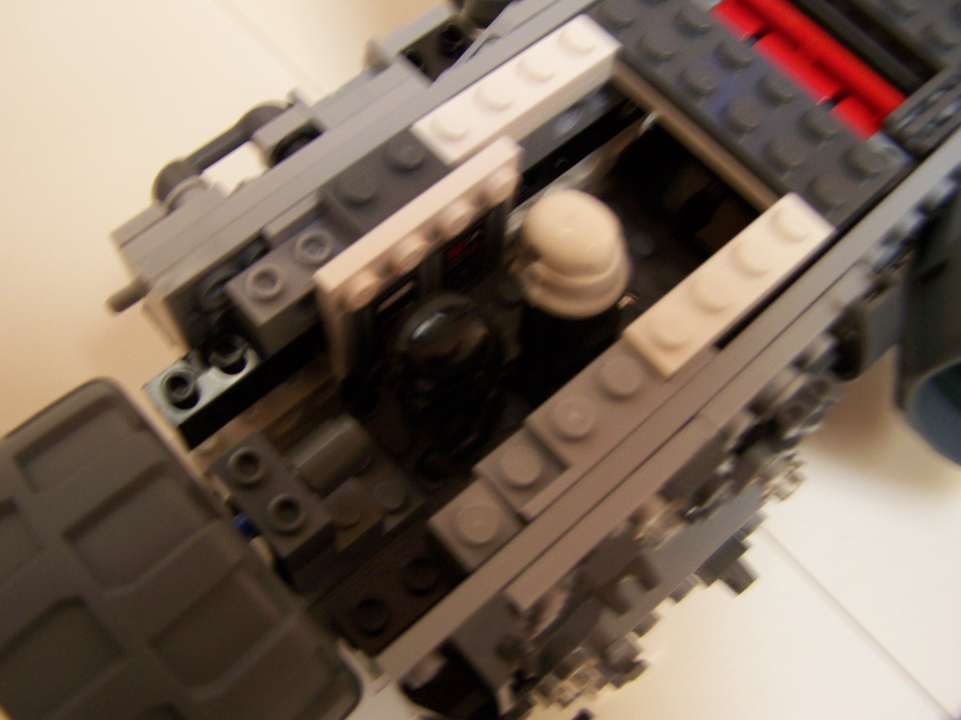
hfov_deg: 49.0
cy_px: 360
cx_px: 480
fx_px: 1055
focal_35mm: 38
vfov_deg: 37.7
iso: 160
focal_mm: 6.3
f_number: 2.8
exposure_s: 1/8
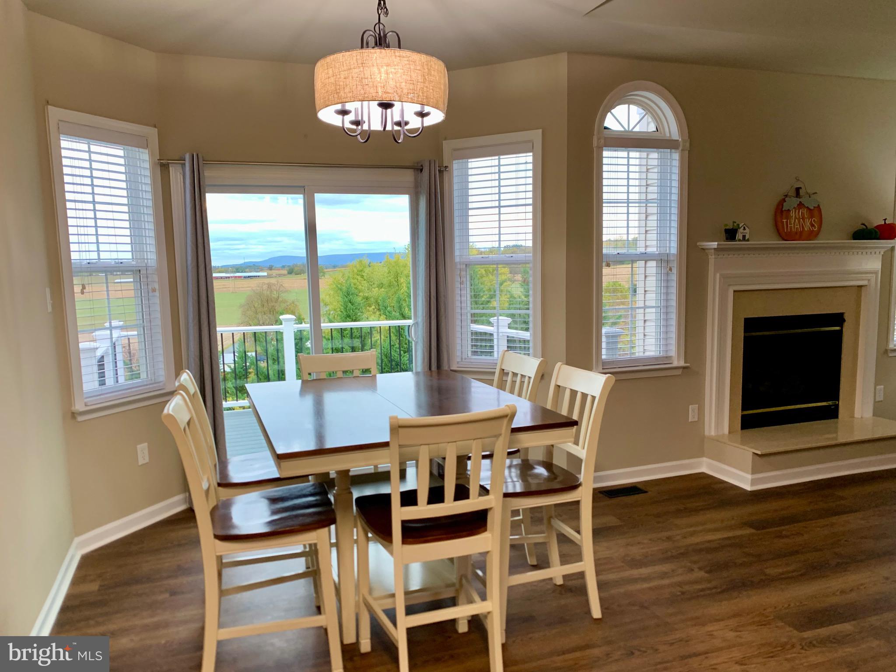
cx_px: 448
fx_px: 673
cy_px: 336
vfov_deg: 53.1
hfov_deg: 67.3
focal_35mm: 26
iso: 100
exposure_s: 1/60
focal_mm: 4.25
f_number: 1.8
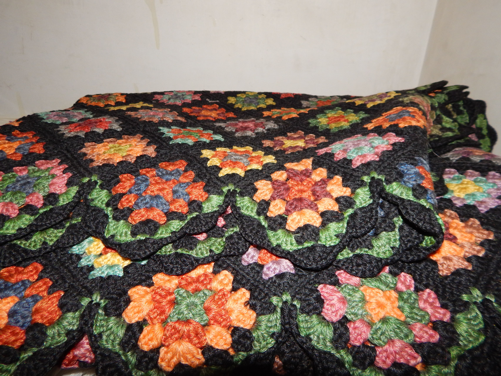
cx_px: 250
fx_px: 333
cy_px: 188
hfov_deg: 73.9
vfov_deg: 58.9
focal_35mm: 23
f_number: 6
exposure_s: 1/30
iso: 200
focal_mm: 4
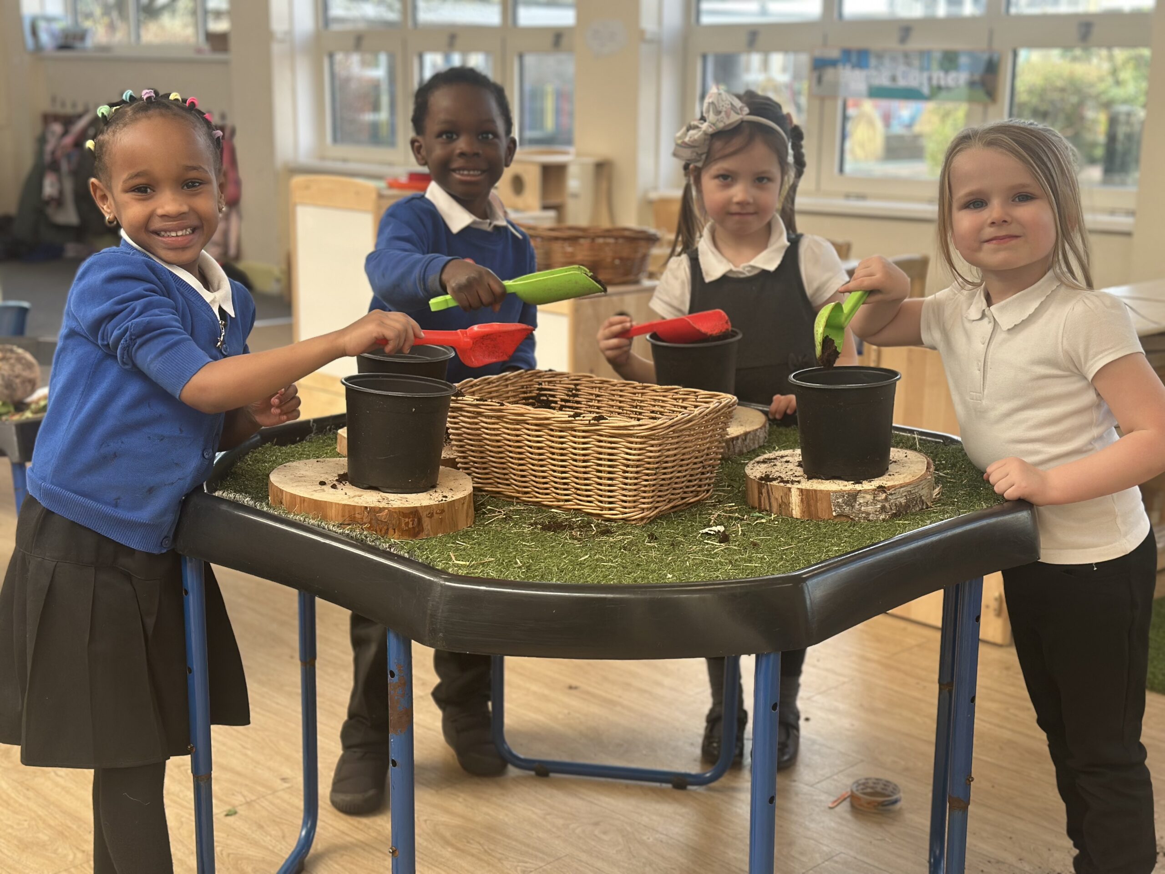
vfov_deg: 30.3
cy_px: 437
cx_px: 582
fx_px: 1615
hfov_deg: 39.7
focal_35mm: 48
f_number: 1.78
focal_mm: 6.86
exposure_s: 1/296
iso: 80
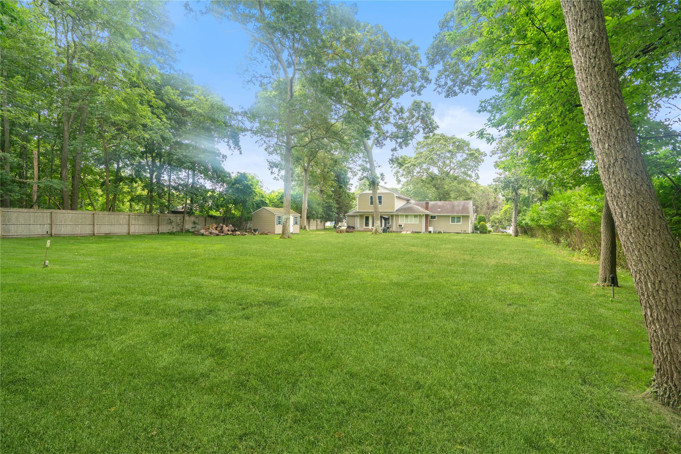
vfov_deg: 73.7
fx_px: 303
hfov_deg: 96.7
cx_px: 340
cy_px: 227
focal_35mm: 16
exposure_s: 1/200
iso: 500
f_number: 5.6
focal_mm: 16
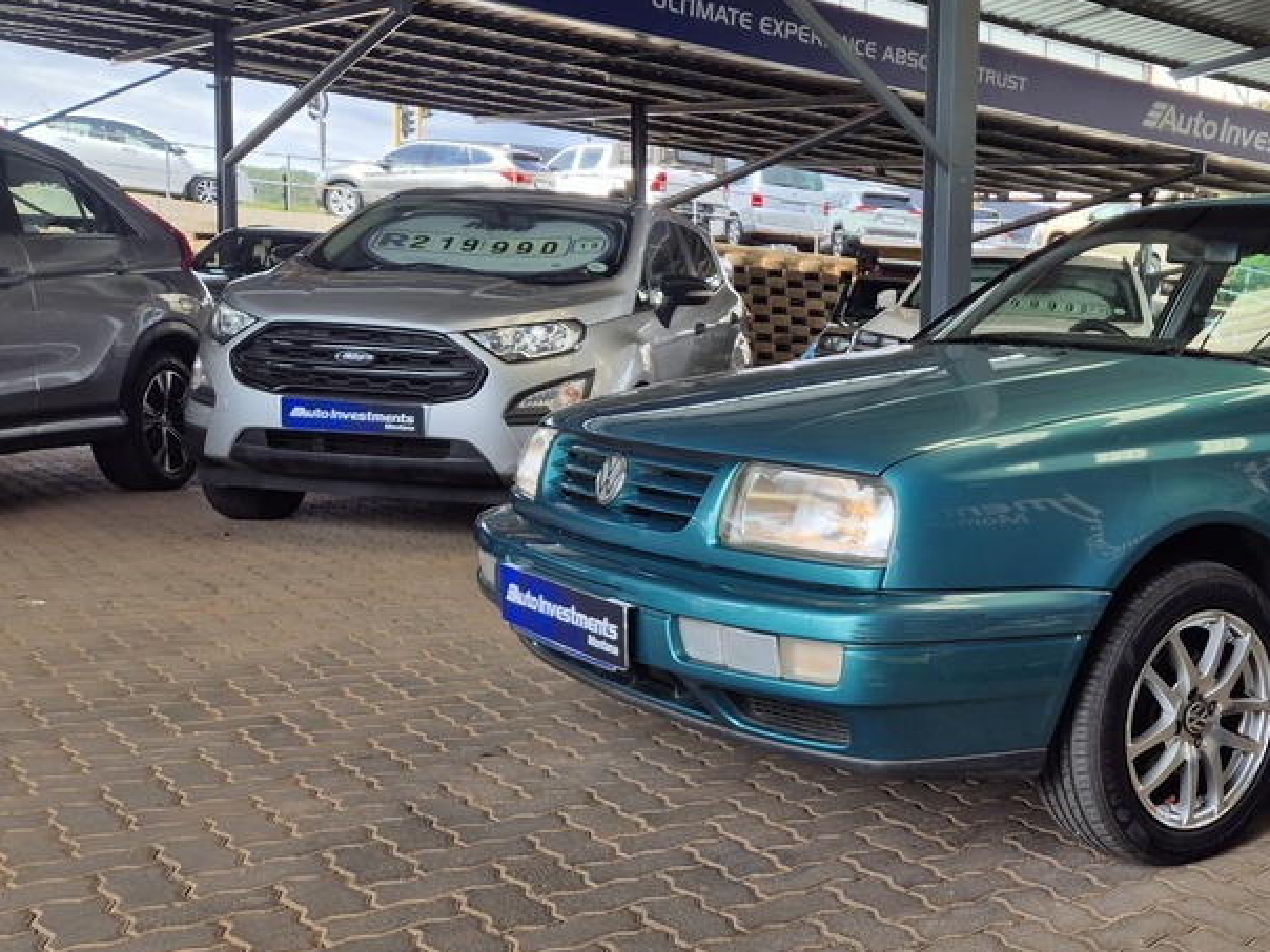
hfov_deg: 44.7
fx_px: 1431
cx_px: 1072
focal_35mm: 39
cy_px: 530
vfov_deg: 36.8
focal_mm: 5.4
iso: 25
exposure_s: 1/916
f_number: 1.8
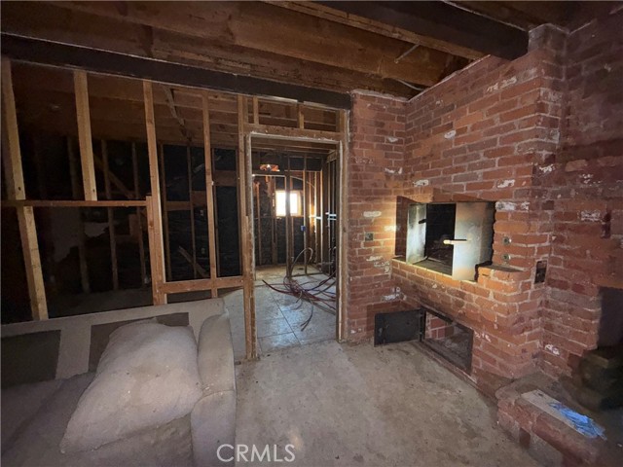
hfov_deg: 102.1
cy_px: 234
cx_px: 312
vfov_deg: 85.7
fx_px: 252
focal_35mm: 14
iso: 250
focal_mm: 2.22
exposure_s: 1/31
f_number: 2.2
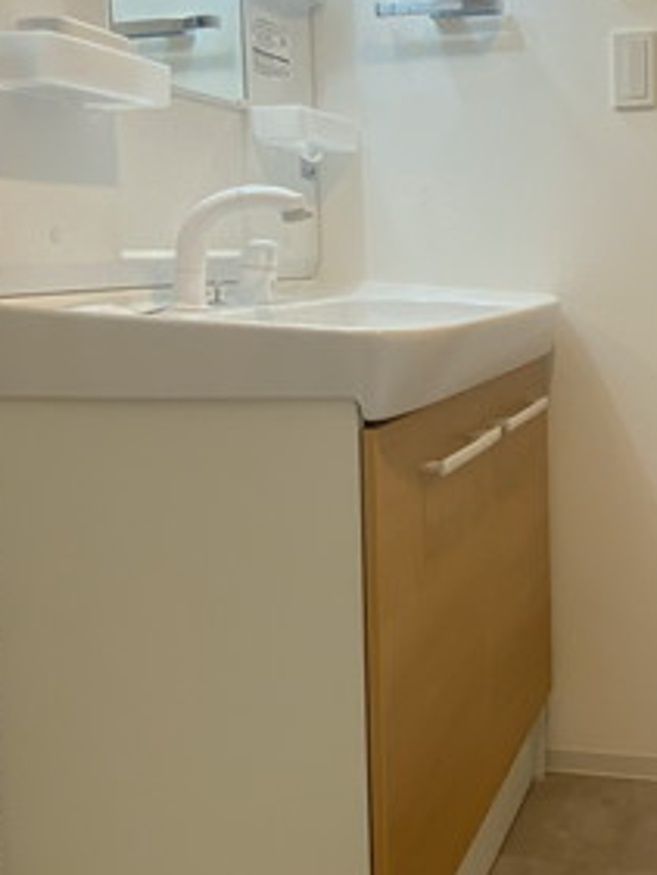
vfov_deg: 49.4
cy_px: 305
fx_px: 936
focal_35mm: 37
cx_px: 588
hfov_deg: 36.4
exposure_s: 1/50
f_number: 2.4
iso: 125
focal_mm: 1.54
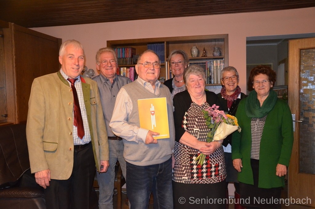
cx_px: 158
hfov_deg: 57.3
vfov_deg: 39.8
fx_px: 288
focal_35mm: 33
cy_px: 104
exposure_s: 1/60
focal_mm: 22
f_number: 3.8
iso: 3200
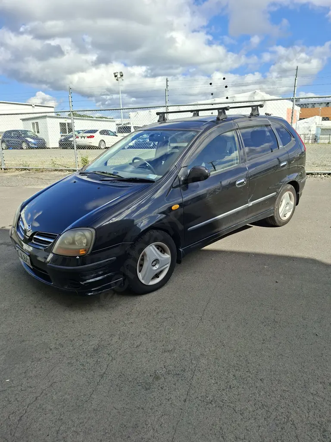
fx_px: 293
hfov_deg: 58.9
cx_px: 166
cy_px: 221
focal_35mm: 23
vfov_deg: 73.9
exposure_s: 1/1953
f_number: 1.8
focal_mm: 5.54
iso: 50
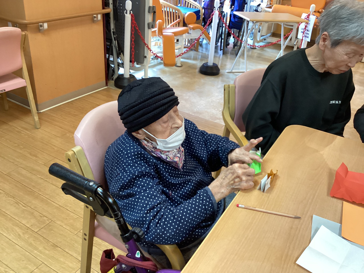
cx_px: 182
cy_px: 136
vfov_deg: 45.4
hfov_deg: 58.4
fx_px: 326
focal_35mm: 31
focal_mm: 3.3
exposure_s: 1/60
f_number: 2.4
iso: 250
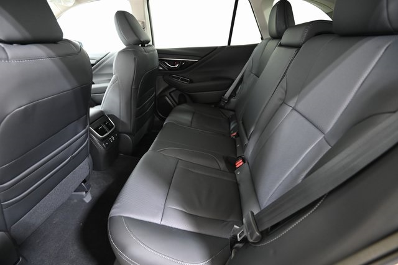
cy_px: 132
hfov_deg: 96.8
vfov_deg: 73.7
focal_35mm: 16
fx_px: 177
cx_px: 199
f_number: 4
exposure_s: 1/30
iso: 5600
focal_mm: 16
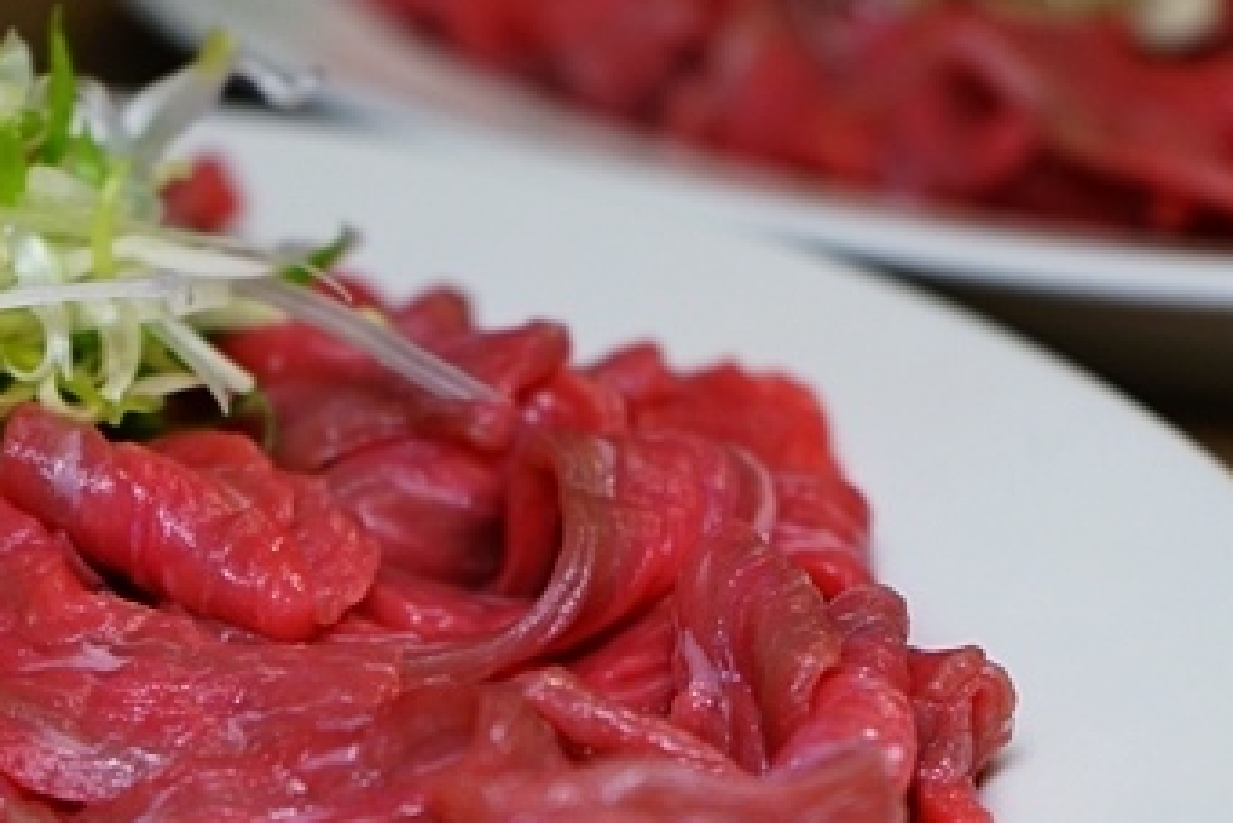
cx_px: 577
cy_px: 622
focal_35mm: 120
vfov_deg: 11.4
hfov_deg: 17.1
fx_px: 4112
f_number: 4.5
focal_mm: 51
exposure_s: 1/60
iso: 640
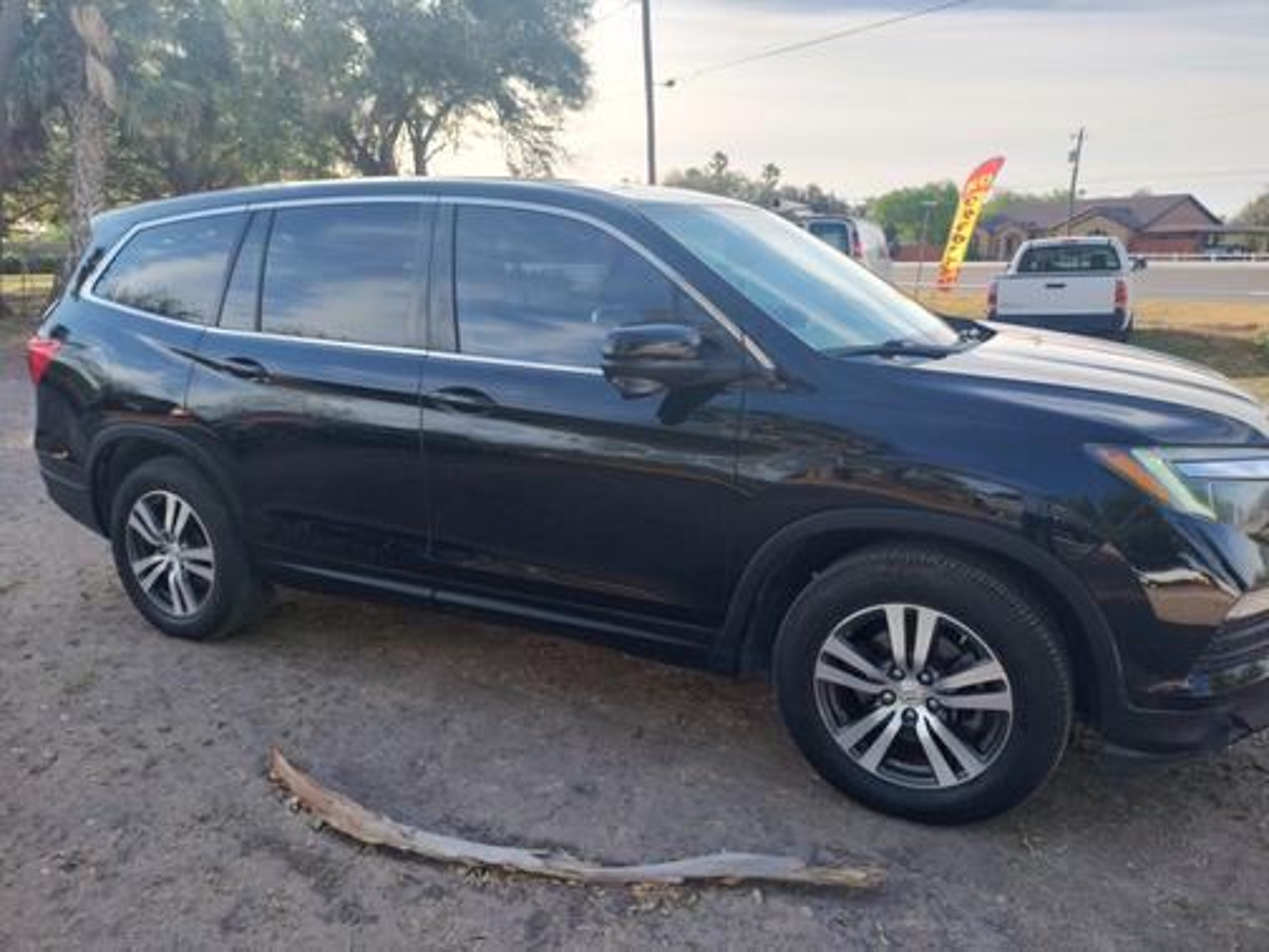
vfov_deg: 54.9
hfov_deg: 69.4
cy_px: 476
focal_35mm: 25
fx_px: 916
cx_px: 634
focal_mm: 4.71
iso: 100
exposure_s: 1/1464
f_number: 1.7
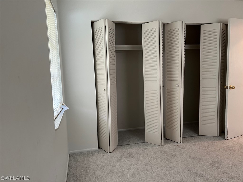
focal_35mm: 26
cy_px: 91
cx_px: 122
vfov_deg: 53.1
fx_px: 183
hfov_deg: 67.3
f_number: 1.5
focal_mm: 5.7
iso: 100
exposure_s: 1/60
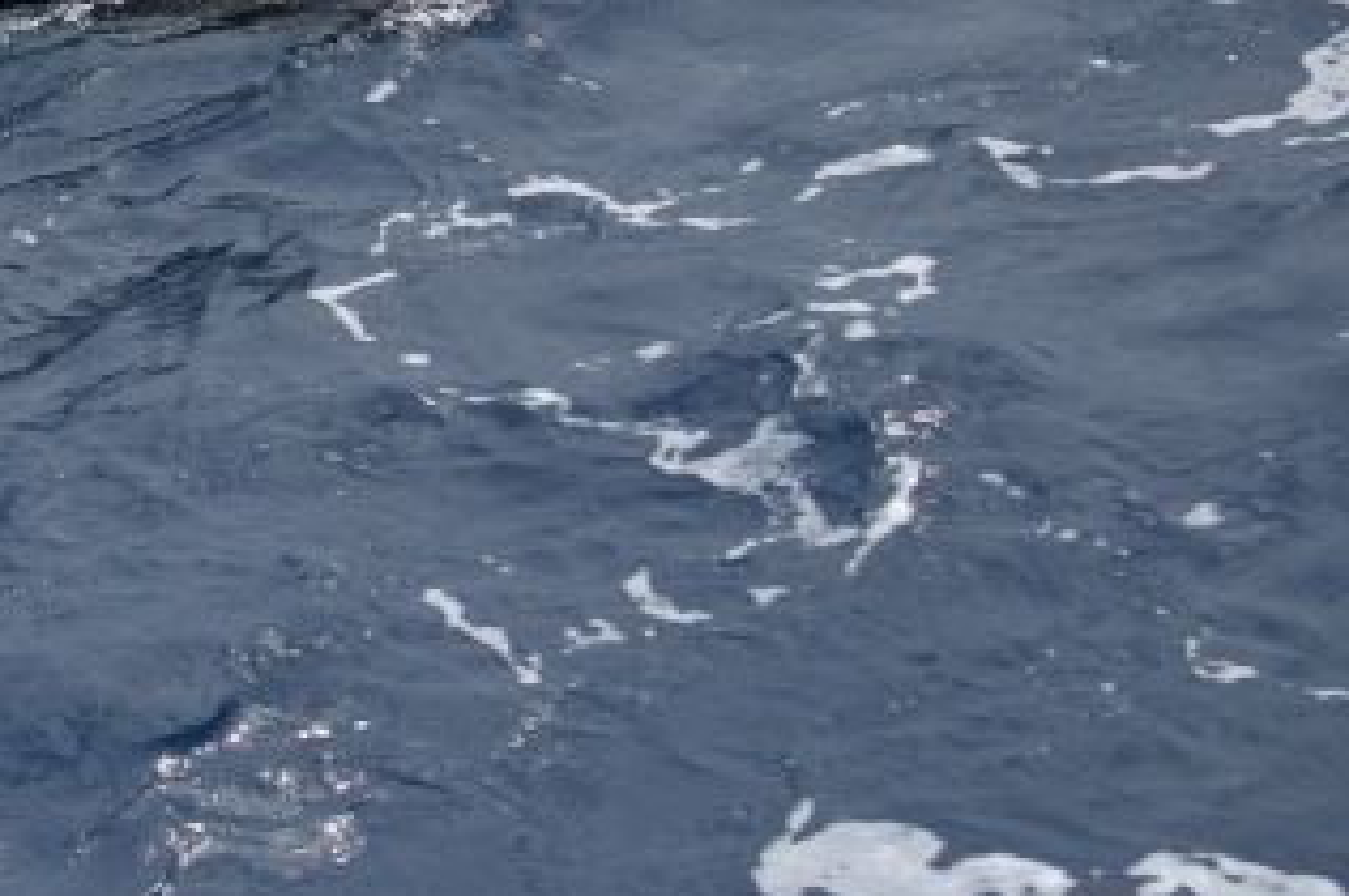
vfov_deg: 9.0
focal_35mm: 152
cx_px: 269
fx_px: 5690
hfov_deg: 13.5
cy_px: 318
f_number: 4.5
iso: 900
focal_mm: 60
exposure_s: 1/8000
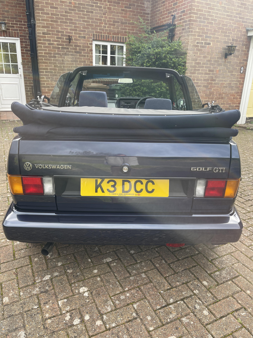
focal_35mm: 26
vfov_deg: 67.3
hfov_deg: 53.1
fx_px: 253
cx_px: 126
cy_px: 169
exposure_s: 1/376
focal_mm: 5.1
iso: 32
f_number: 1.6
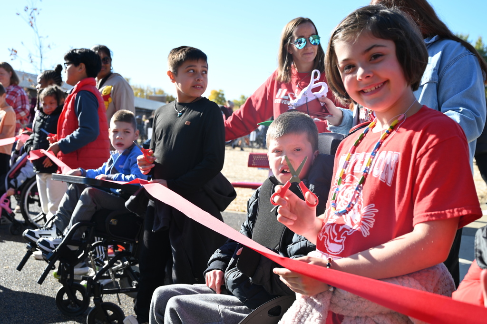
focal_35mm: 42
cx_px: 244
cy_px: 162
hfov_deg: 46.4
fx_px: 568
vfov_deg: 31.8
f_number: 5.6
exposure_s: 1/250
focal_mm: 42
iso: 140
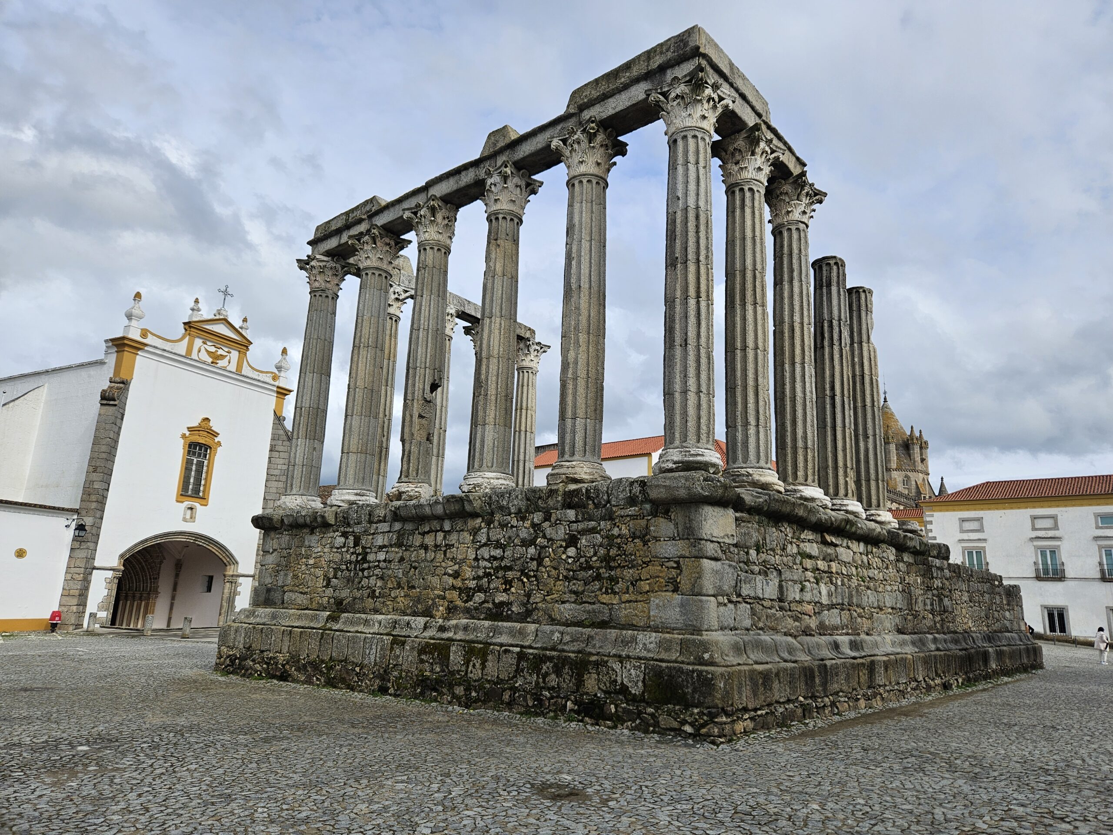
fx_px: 740
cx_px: 556
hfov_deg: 73.9
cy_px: 418
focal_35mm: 23
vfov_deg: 58.9
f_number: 1.8
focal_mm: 5.4
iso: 25
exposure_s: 1/2745
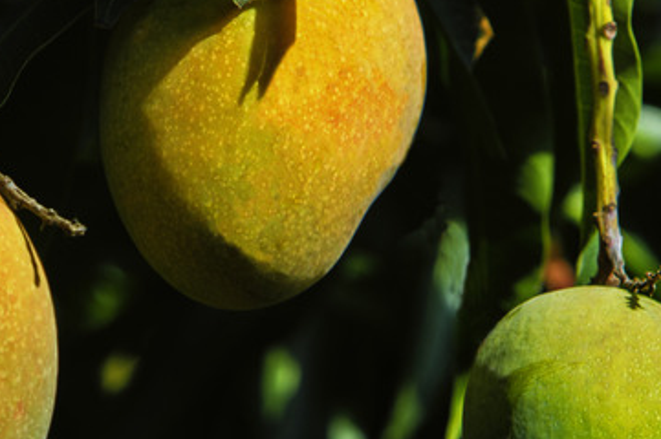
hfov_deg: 3.2
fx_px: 11887
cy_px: 286
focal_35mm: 648
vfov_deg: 2.1
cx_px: 218
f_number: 8
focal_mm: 200
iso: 400
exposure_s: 1/320
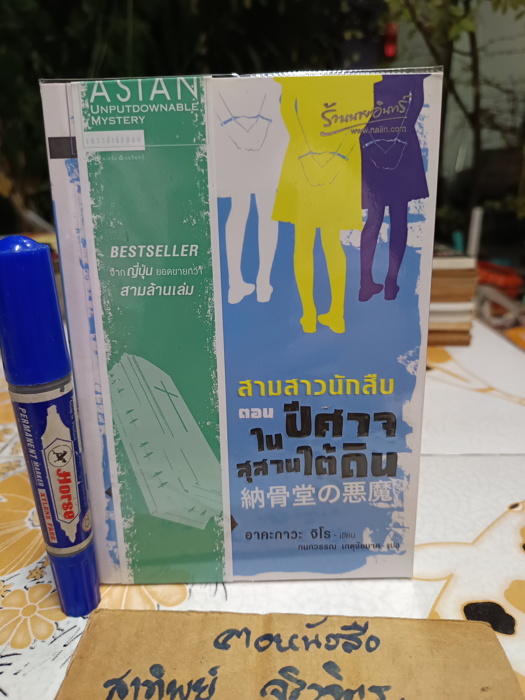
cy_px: 350
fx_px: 485
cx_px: 262
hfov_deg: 56.8
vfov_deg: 71.6
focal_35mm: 24
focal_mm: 5.31
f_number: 1.7
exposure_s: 1/25
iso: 1143
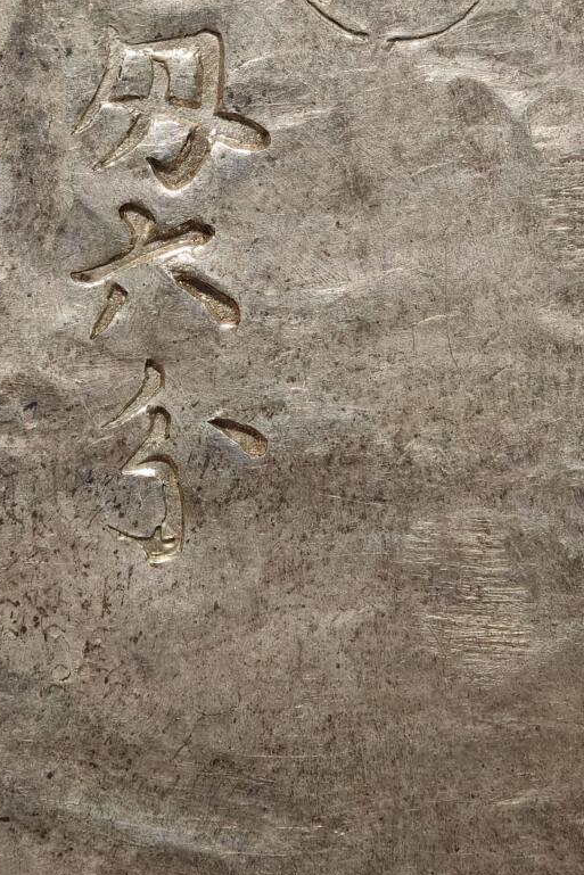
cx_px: 260
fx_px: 3551
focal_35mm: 146
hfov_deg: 9.4
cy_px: 237
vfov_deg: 14.0
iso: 1000
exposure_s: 1/104
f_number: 2
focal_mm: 9
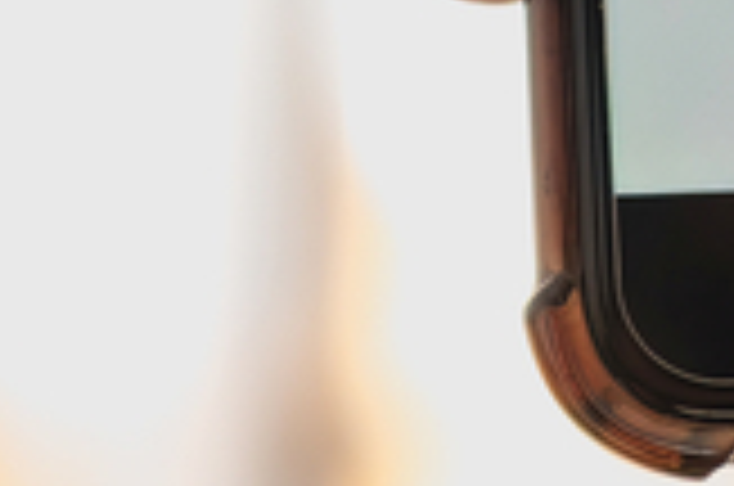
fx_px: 6634
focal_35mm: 326
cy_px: -425
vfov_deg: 4.2
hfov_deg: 6.3
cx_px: 437
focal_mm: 35
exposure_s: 1/250
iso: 200
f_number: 2
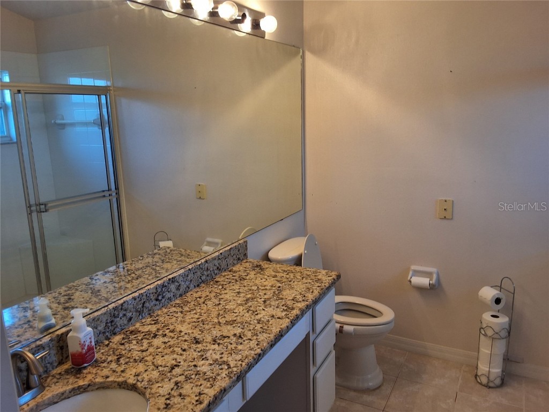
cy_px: 206
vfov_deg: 49.7
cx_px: 274
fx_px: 444
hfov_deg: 63.4
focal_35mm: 28
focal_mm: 2.91
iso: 64
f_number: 1.9
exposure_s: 1/40
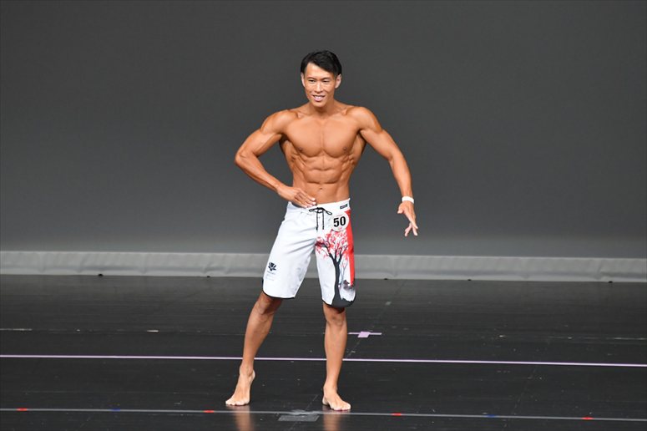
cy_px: 216
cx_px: 324
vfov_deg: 4.0
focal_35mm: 345
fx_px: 6197
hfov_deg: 6.0
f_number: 5.6
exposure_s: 1/400
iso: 4000
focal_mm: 230
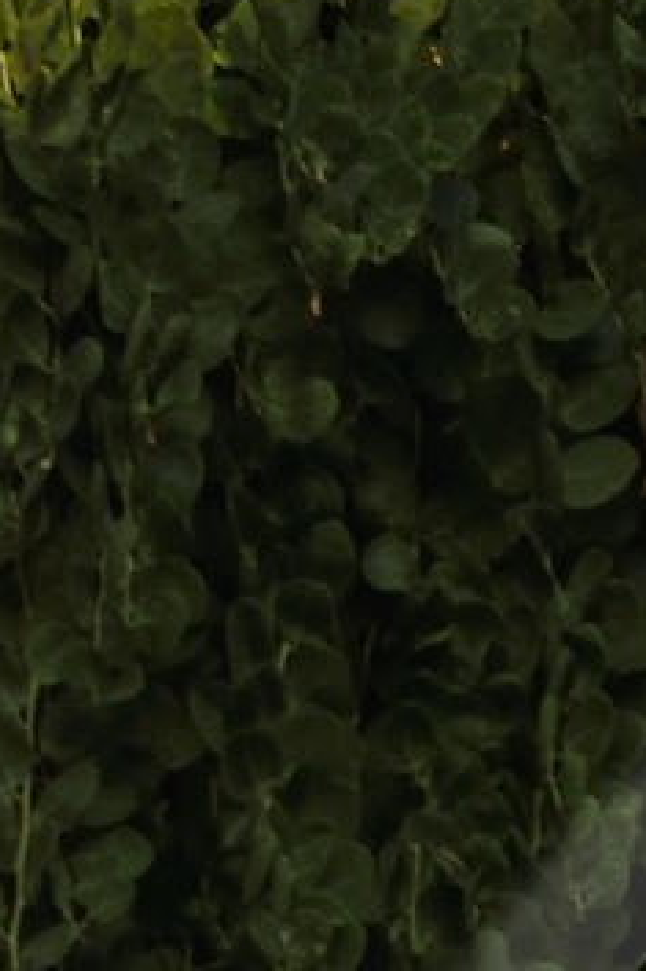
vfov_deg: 6.2
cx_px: 1515
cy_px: 1703
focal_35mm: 327
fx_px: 8810
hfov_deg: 4.1
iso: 200
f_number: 8
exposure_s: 1/250
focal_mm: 48
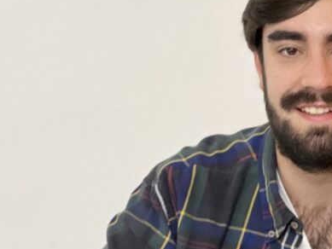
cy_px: 153
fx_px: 1458
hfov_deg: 12.9
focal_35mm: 152
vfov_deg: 9.8
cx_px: 312
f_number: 2.8
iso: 400
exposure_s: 1/33
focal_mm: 9
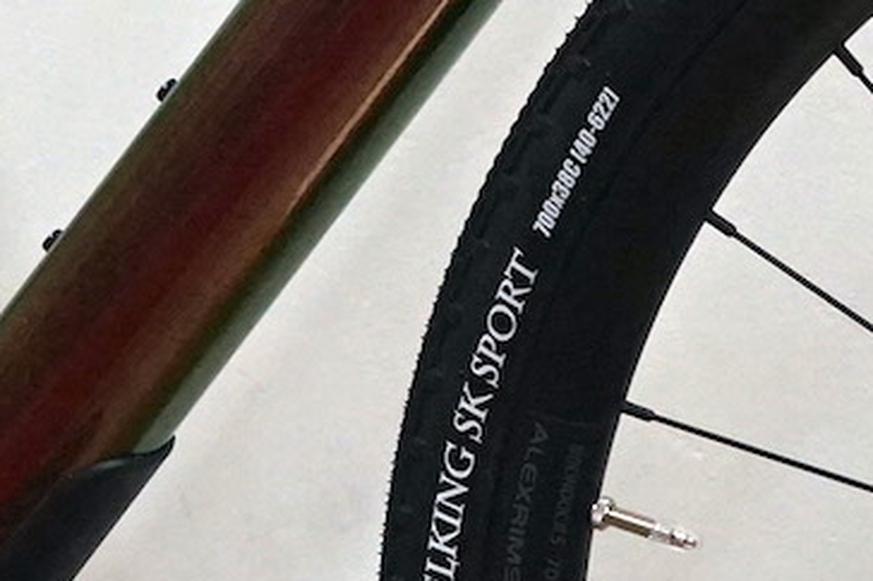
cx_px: 384
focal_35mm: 283
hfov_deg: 7.3
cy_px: -34
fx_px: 6856
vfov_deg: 4.8
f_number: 4.5
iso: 2500
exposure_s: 1/160
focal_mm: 49
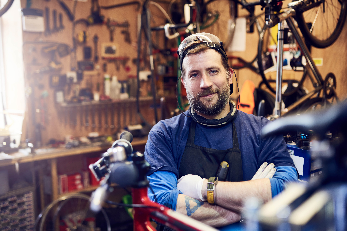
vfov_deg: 37.9
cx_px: 174
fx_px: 337
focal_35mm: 35
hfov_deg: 54.4
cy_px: 116
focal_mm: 35
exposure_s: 1/160
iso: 500
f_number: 1.8
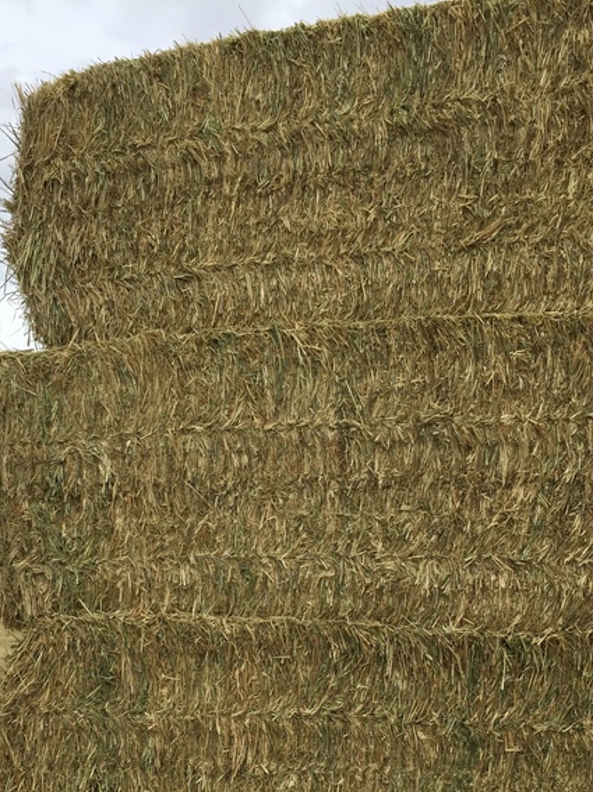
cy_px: 612
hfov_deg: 32.1
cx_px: 257
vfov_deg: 40.7
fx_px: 1028
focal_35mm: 45
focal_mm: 4.15
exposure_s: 1/1721
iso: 32
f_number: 2.2
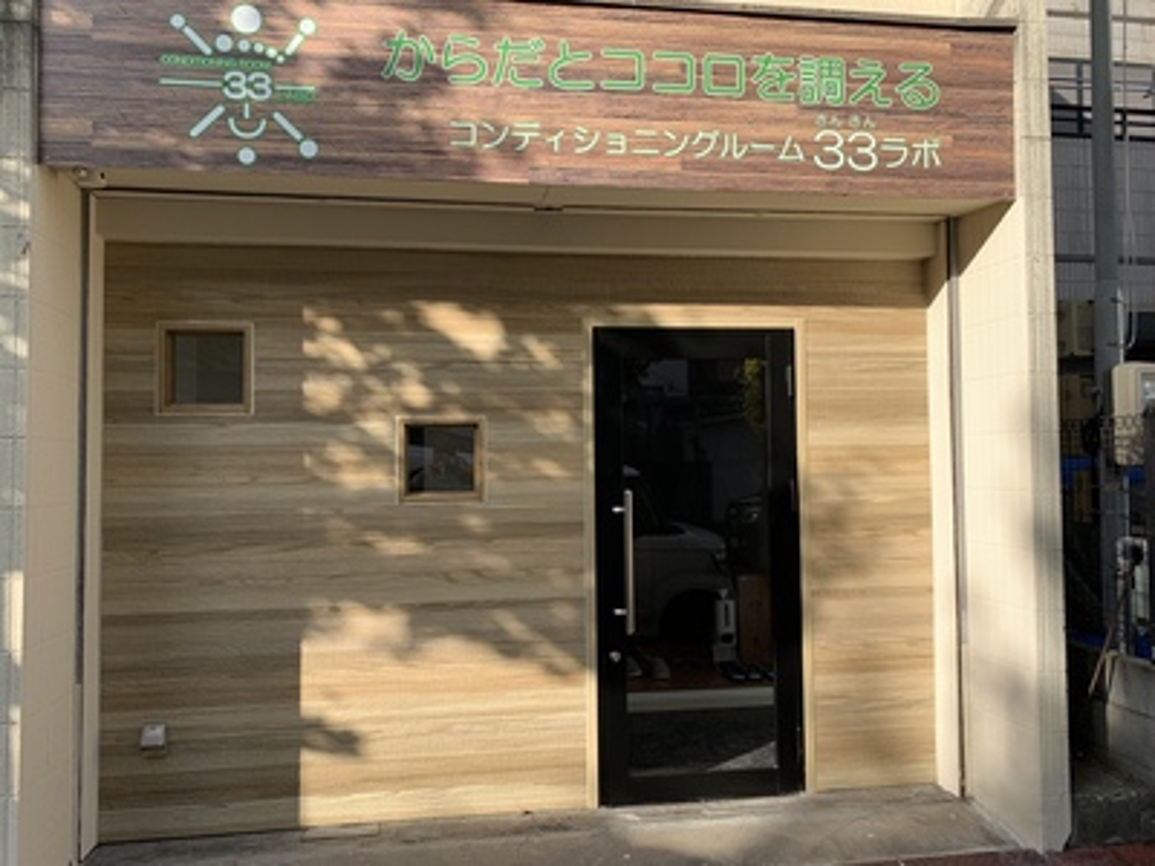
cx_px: 578
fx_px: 868
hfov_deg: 67.3
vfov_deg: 53.1
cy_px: 433
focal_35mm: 26
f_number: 1.8
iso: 25
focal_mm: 4.25
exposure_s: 1/1111
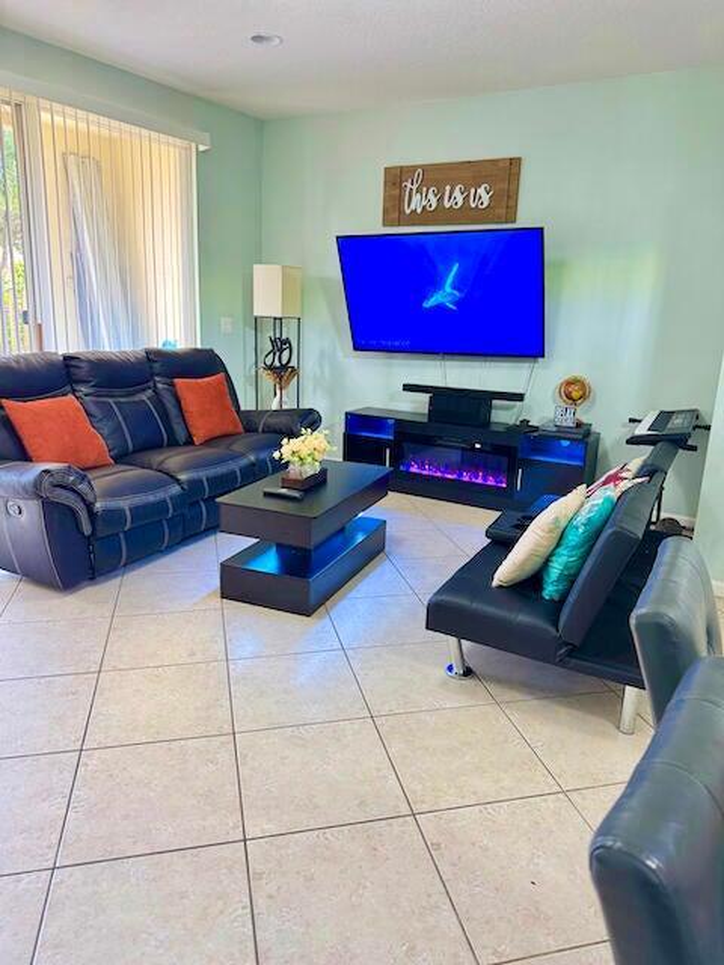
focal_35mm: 24
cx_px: 362
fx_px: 669
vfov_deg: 71.6
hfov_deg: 56.8
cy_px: 482
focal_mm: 6.76
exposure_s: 1/60
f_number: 1.78
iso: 400
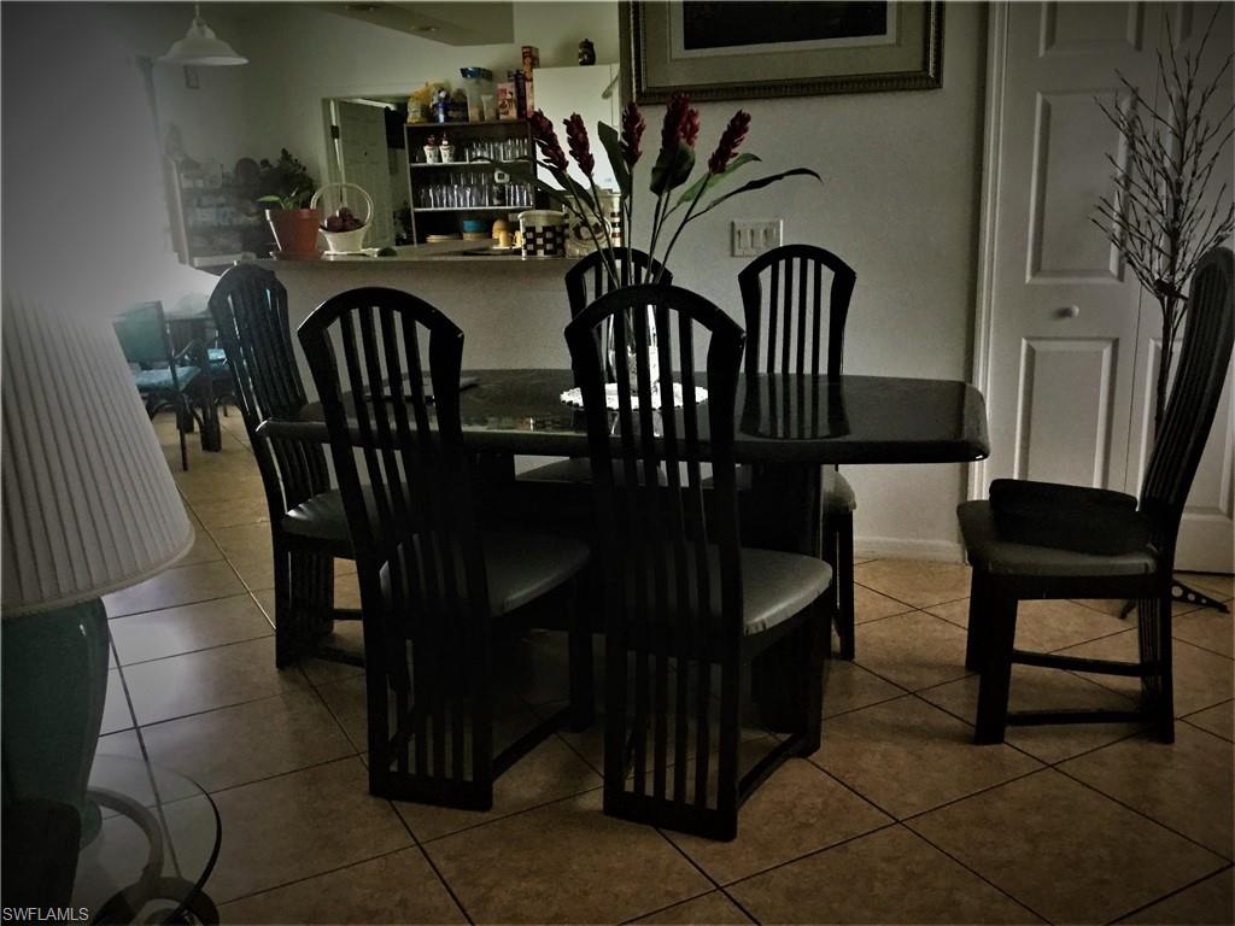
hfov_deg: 58.4
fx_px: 1106
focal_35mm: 31
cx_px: 618
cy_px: 463
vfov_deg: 45.4
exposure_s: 1/30
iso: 125
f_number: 2.4
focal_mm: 3.3
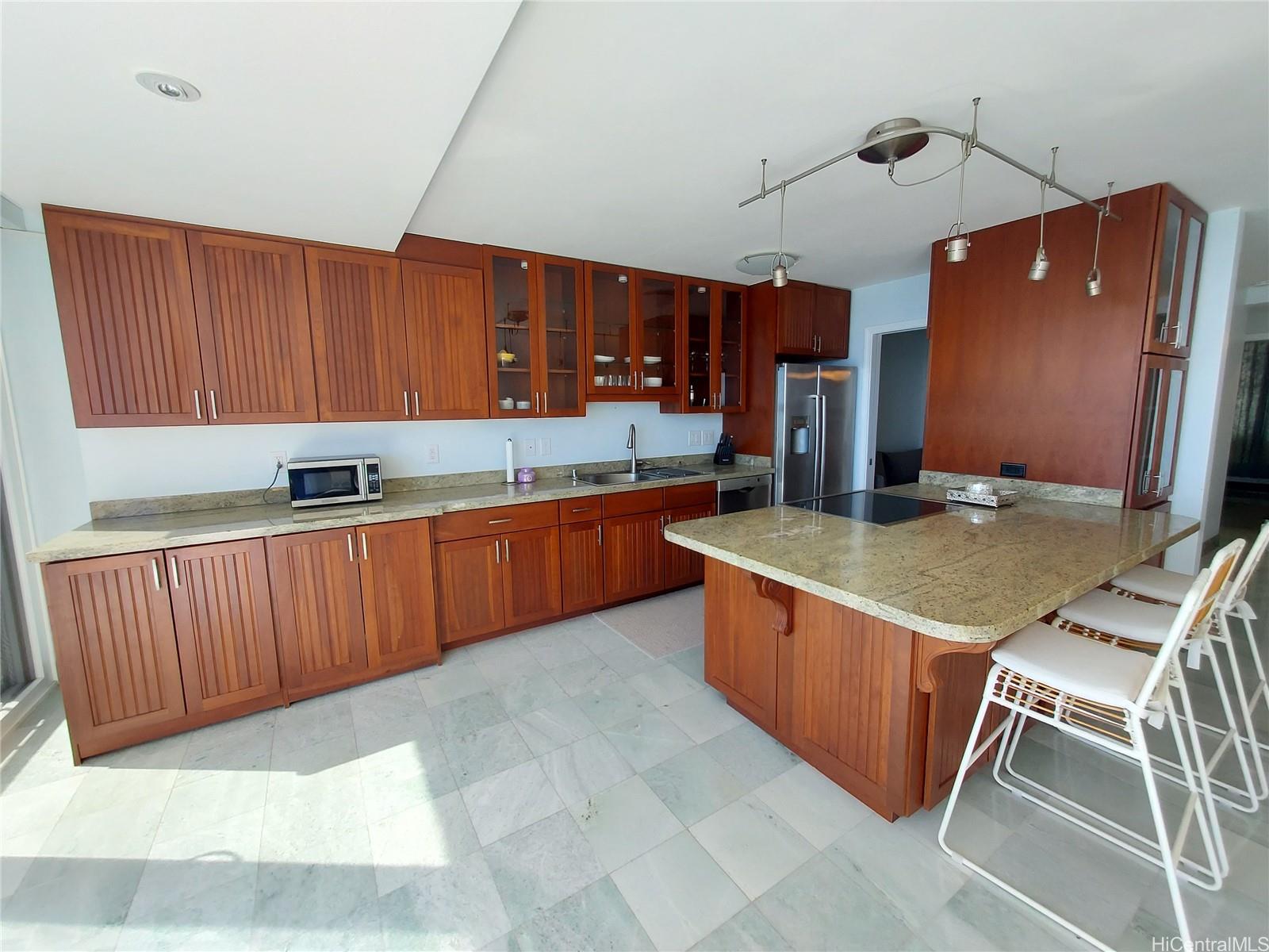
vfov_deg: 89.9
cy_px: 476
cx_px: 634
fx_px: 477
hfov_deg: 106.2
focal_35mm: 13
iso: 50
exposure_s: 1/120
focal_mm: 1.42
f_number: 2.2
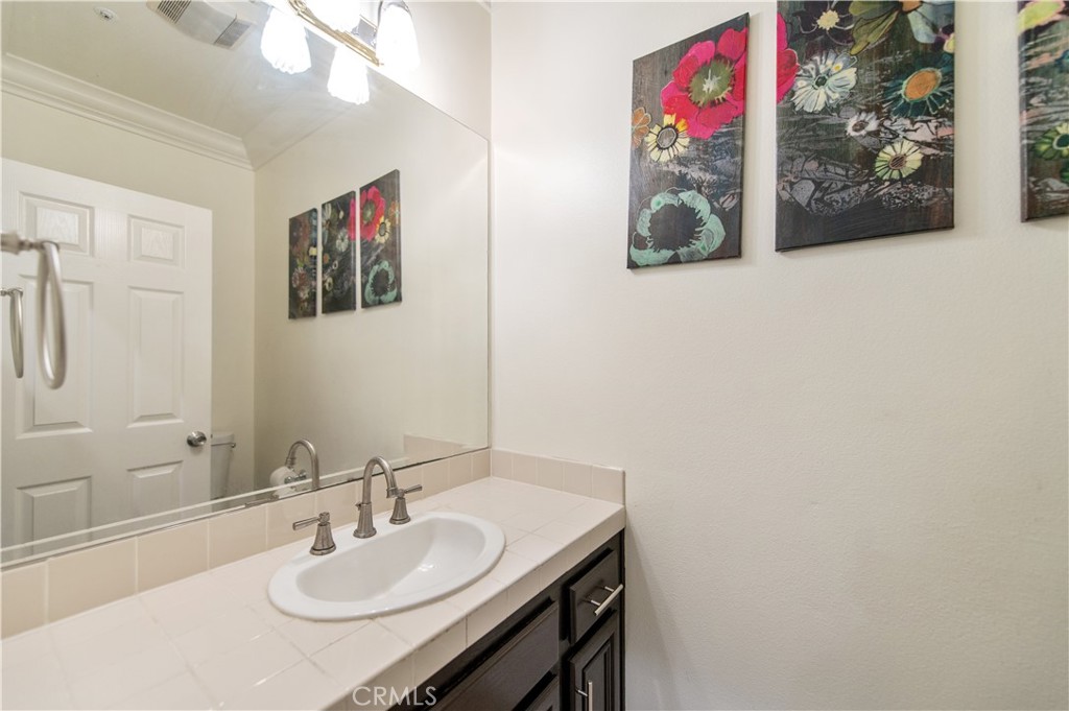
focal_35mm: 14
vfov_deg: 81.1
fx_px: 415
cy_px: 356
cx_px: 534
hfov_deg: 104.3
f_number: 2.8
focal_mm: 14
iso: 400
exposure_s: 1/125
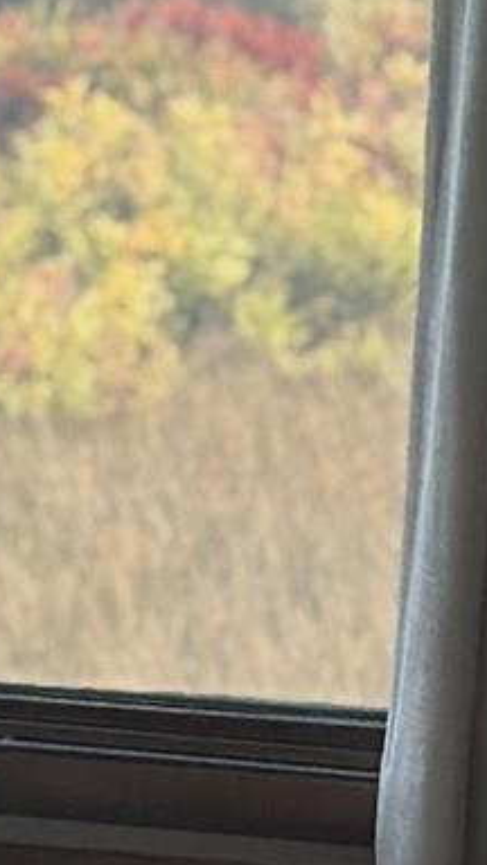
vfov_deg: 6.8
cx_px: -1220
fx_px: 7208
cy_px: -119
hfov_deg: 3.7
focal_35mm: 314
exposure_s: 1/506
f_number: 1.78
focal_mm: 6.86
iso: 80
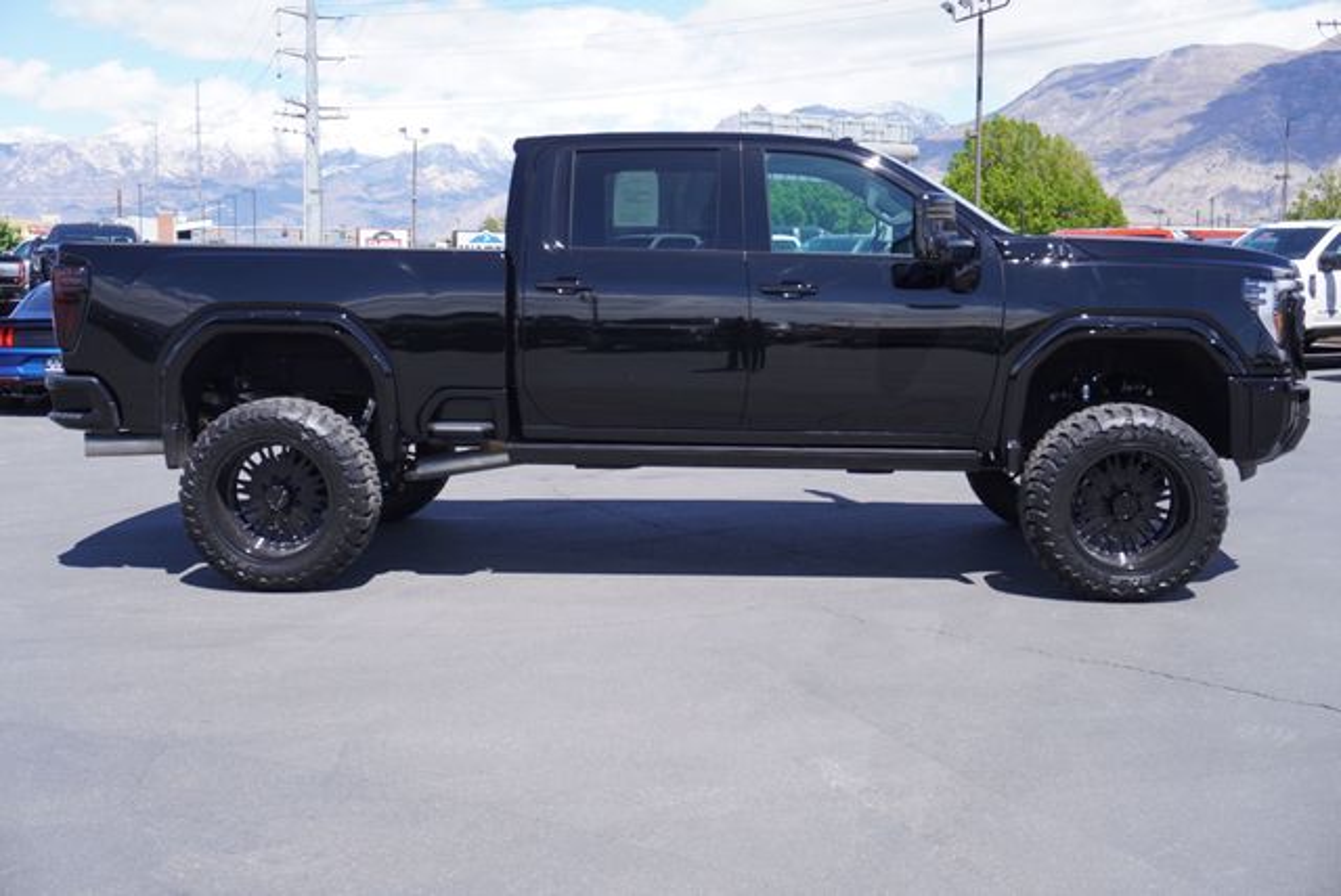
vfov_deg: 34.3
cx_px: 670
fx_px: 1454
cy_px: 448
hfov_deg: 49.5
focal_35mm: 39
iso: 100
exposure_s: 1/160
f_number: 7.1
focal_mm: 26
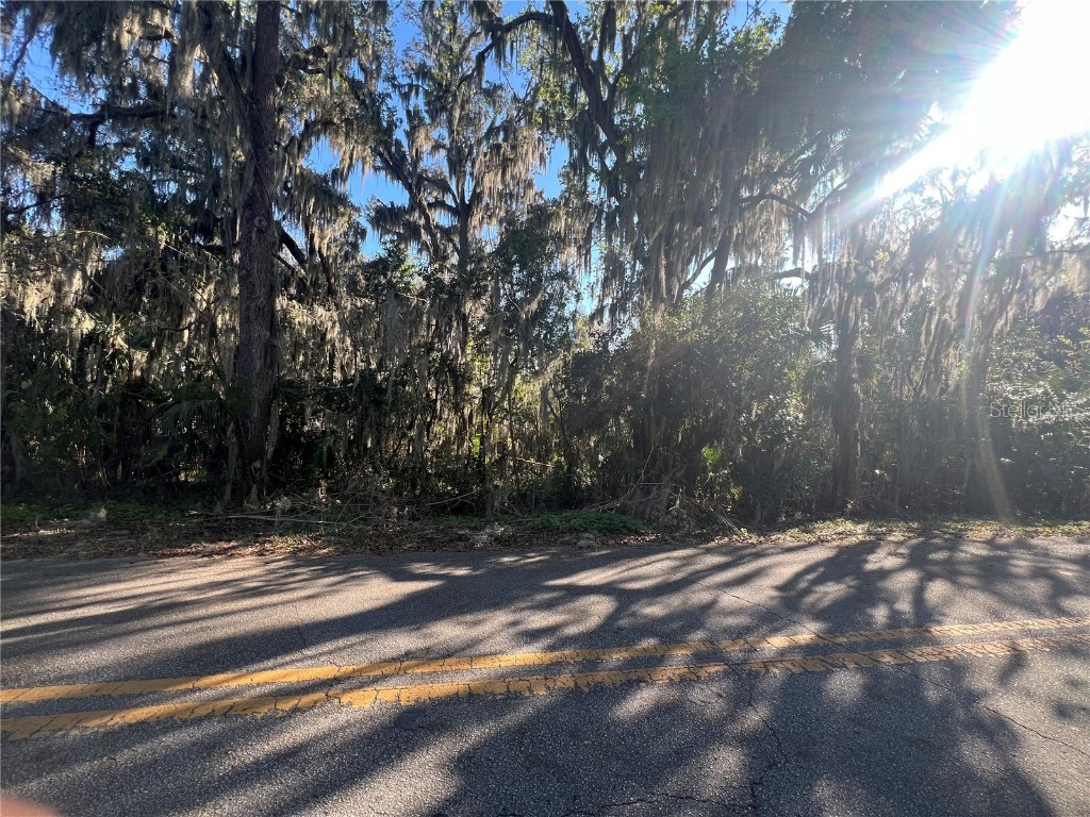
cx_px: 545
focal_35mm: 13
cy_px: 408
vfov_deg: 89.9
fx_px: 409
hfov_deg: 106.2
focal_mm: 1.57
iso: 32
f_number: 1.8
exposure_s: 1/214
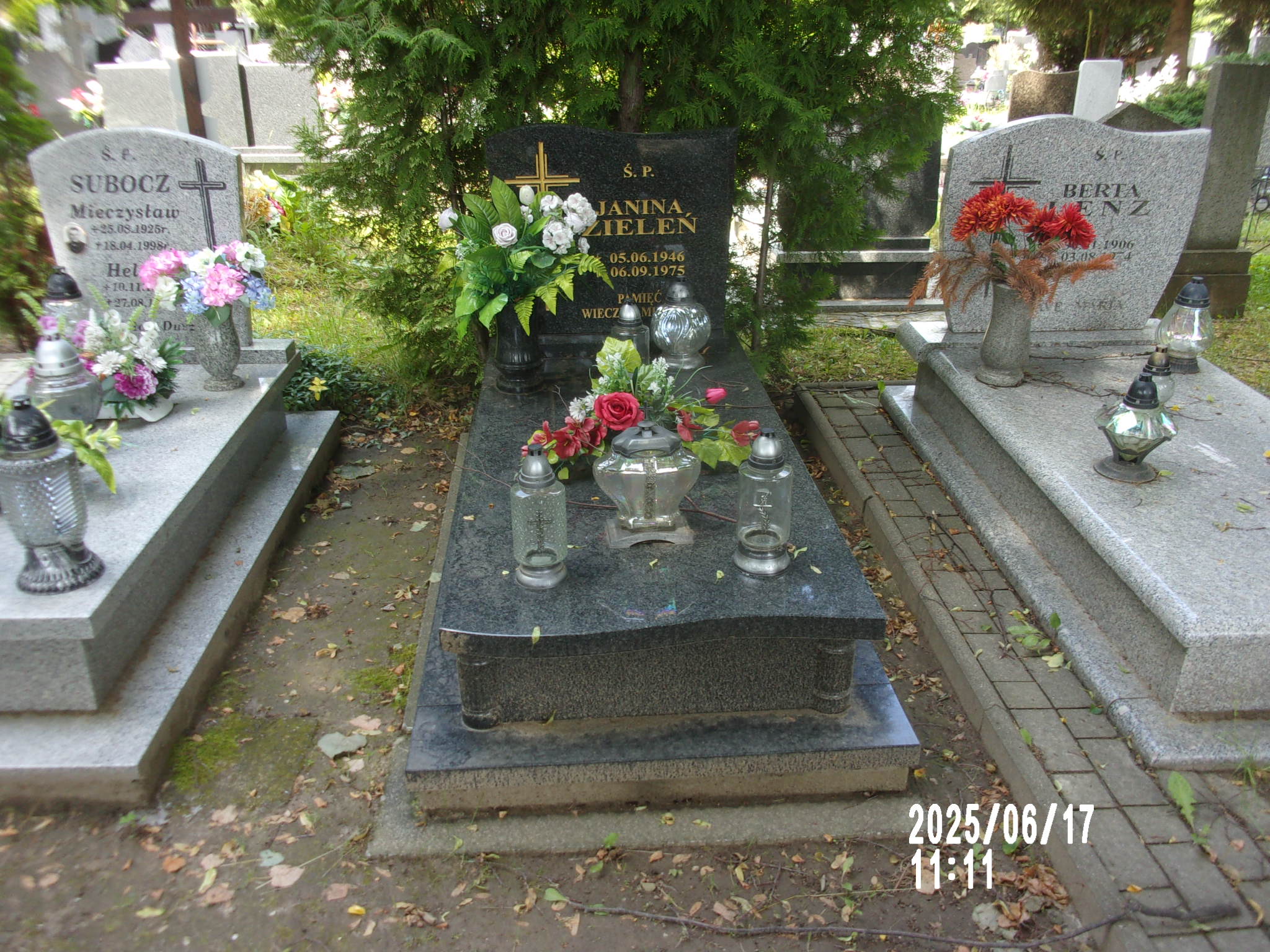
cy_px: 476
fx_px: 1027
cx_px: 635
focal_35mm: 28
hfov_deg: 63.4
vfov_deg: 49.7
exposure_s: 1/52
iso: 80
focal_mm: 5.1
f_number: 3.9
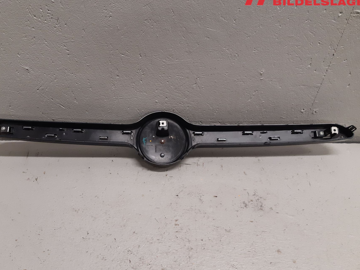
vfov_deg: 45.4
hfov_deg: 58.2
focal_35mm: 31
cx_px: 159
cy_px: 131
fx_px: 322
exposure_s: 1/50
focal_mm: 3.93
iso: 160
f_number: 1.7
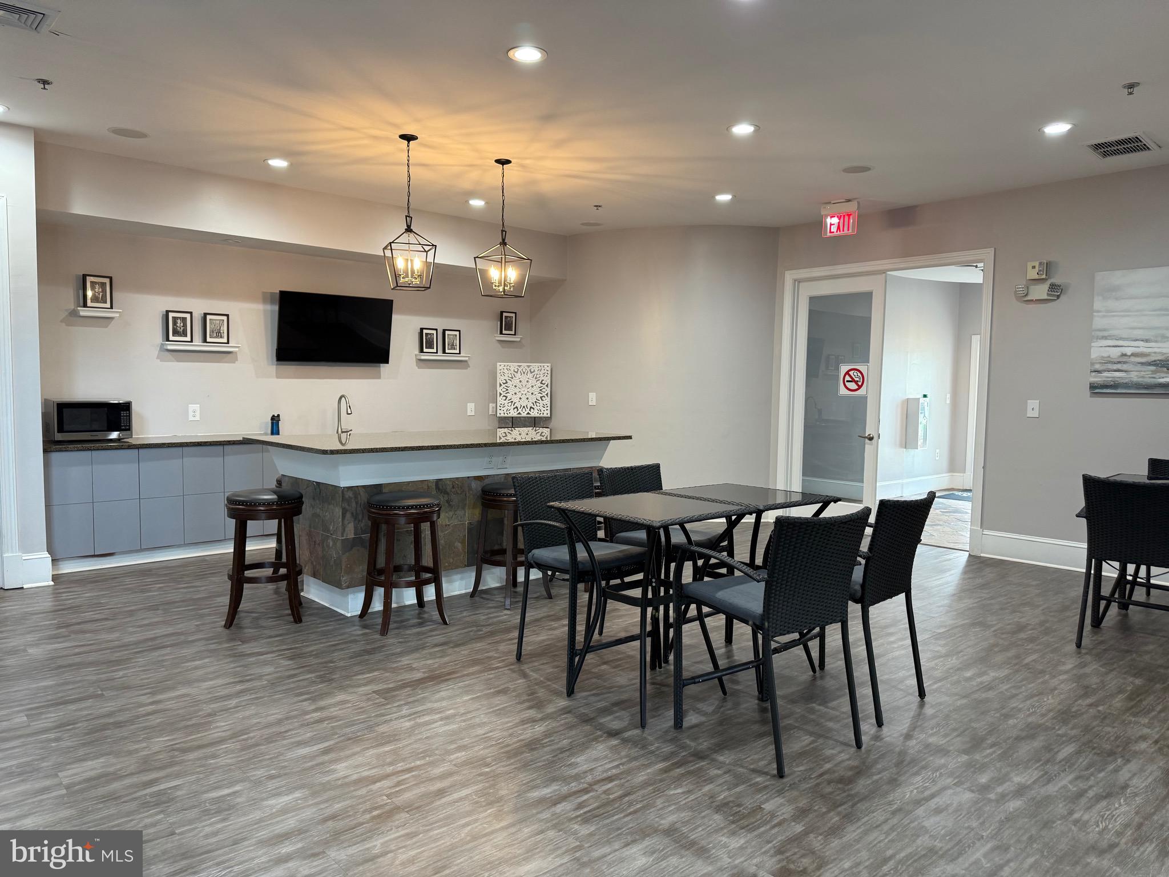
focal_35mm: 24
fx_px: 810
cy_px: 438
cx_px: 584
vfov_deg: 56.8
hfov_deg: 71.6
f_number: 1.78
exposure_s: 1/60
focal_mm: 6.76
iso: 160
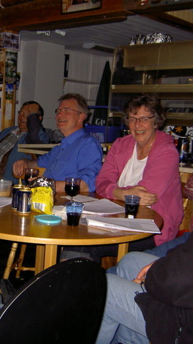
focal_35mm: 50
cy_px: 171
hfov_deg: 23.7
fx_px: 455
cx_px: 46
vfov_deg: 41.3
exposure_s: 1/60
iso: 100
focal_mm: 5.6
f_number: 2.8
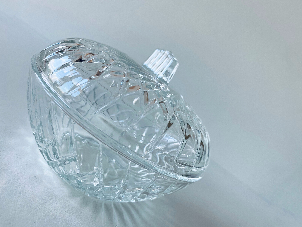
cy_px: 114
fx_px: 227
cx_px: 151
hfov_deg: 67.3
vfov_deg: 53.1
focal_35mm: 26
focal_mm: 4.25
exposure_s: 1/121
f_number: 1.8
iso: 64
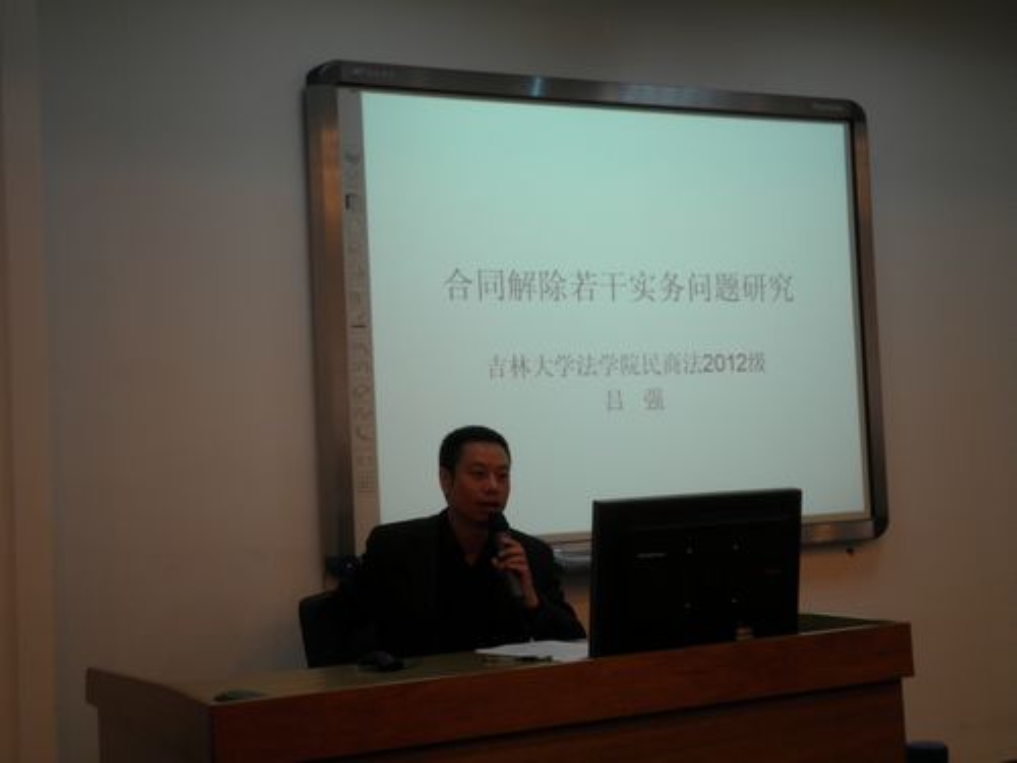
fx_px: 1498
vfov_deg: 28.6
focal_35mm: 51
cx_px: 508
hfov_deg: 37.5
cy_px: 382
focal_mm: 9
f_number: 3.8
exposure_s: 1/60
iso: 125
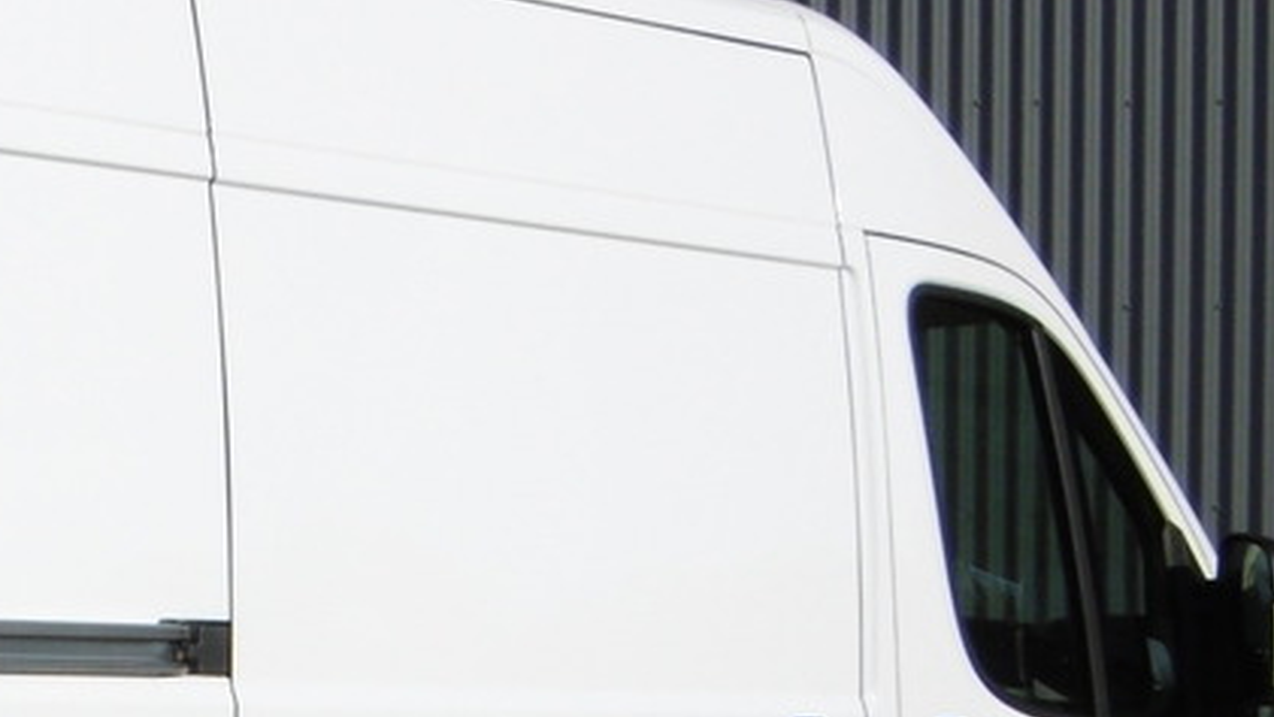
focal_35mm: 118
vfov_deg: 10.1
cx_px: -166
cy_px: 823
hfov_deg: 17.5
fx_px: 3987
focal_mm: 6.8
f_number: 9.3
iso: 100
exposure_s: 1/320
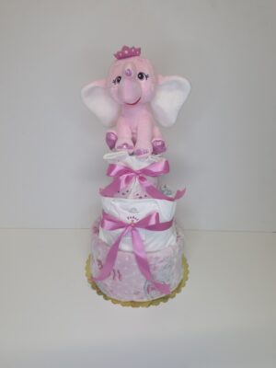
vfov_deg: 73.9
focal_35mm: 23
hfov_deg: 58.9
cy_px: 184
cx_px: 138
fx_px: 245
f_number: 1.8
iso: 100
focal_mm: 5.54
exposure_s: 1/100
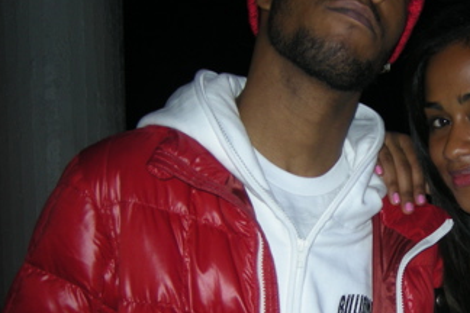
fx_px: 1005
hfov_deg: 25.4
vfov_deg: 17.6
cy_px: 226
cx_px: 429
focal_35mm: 77
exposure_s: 1/60
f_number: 2.7
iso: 64
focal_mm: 7.5
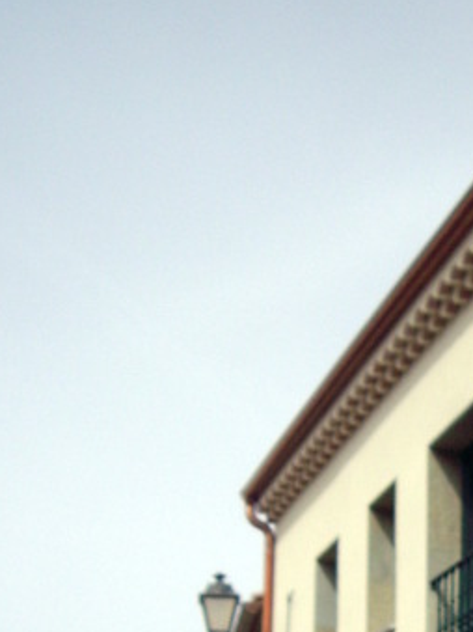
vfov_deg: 18.6
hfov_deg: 14.2
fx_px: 1841
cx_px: 576
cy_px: 708
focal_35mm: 101
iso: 64
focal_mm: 6.2
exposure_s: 1/1000
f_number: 4.3
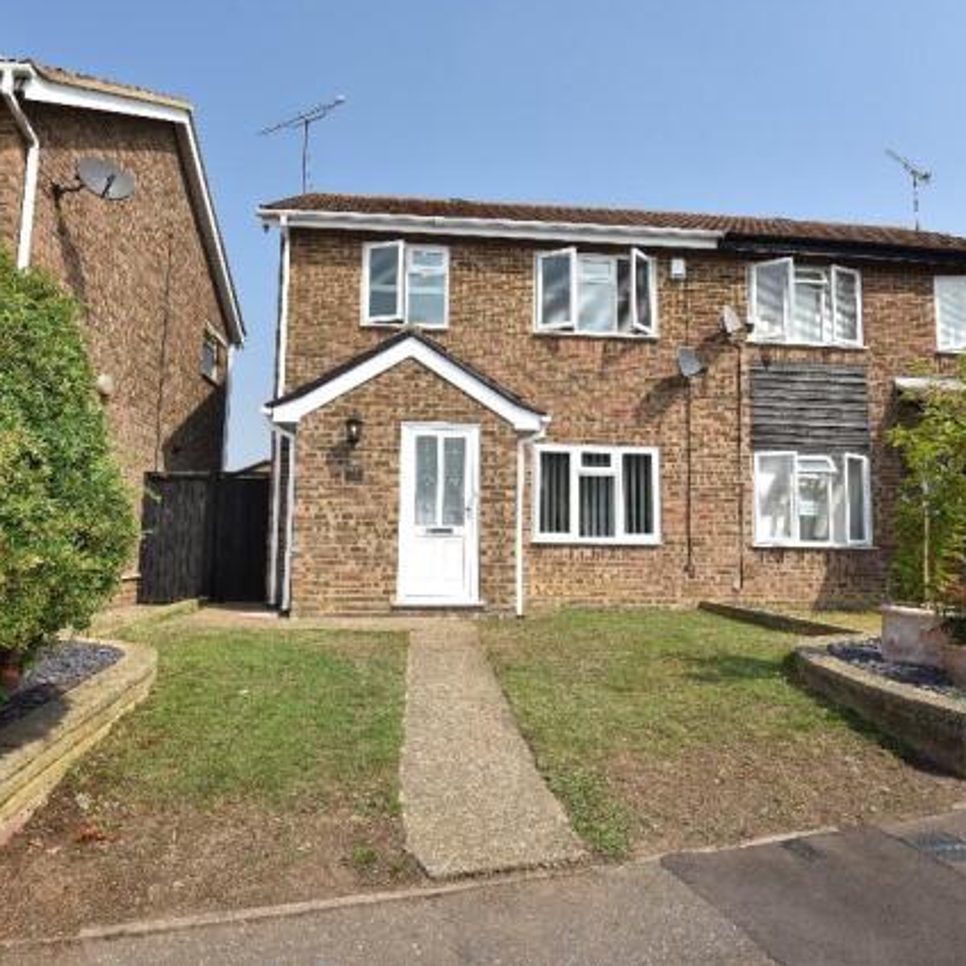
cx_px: 478
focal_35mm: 21
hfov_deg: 72.1
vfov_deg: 72.1
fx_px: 663
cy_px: 473
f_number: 10
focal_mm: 16
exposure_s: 1/200
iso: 100
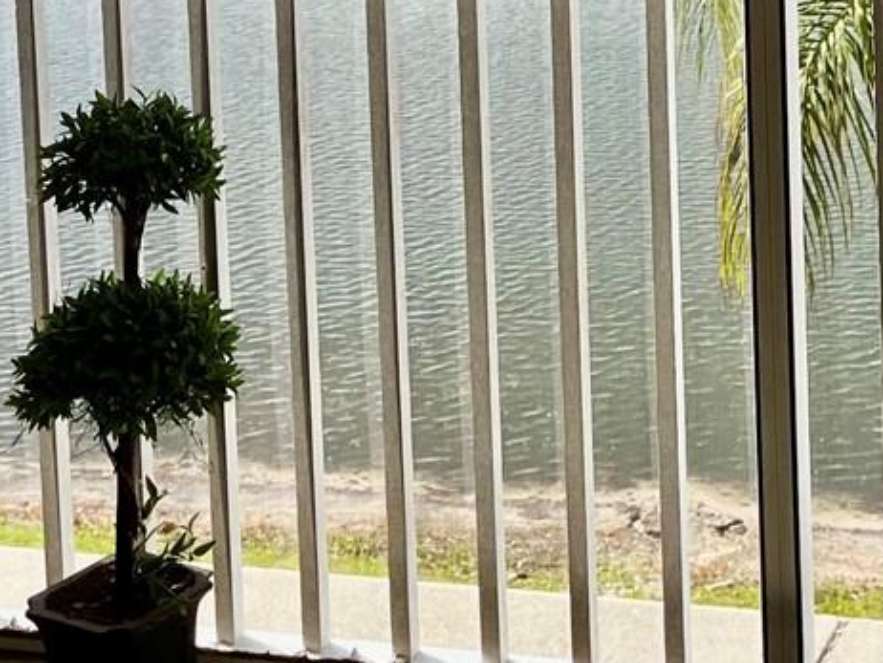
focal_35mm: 90
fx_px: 2297
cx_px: 912
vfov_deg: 15.2
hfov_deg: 20.9
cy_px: -331
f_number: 1.6
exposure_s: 1/1721
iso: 50
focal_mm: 5.1
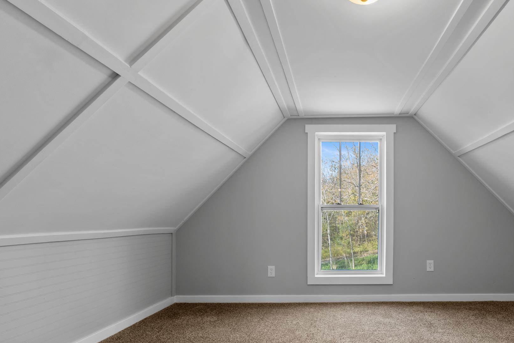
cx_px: 337
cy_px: 228
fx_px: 328
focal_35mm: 23
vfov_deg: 54.1
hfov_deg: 74.1
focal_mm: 10
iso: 200
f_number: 9
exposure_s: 1/1.25
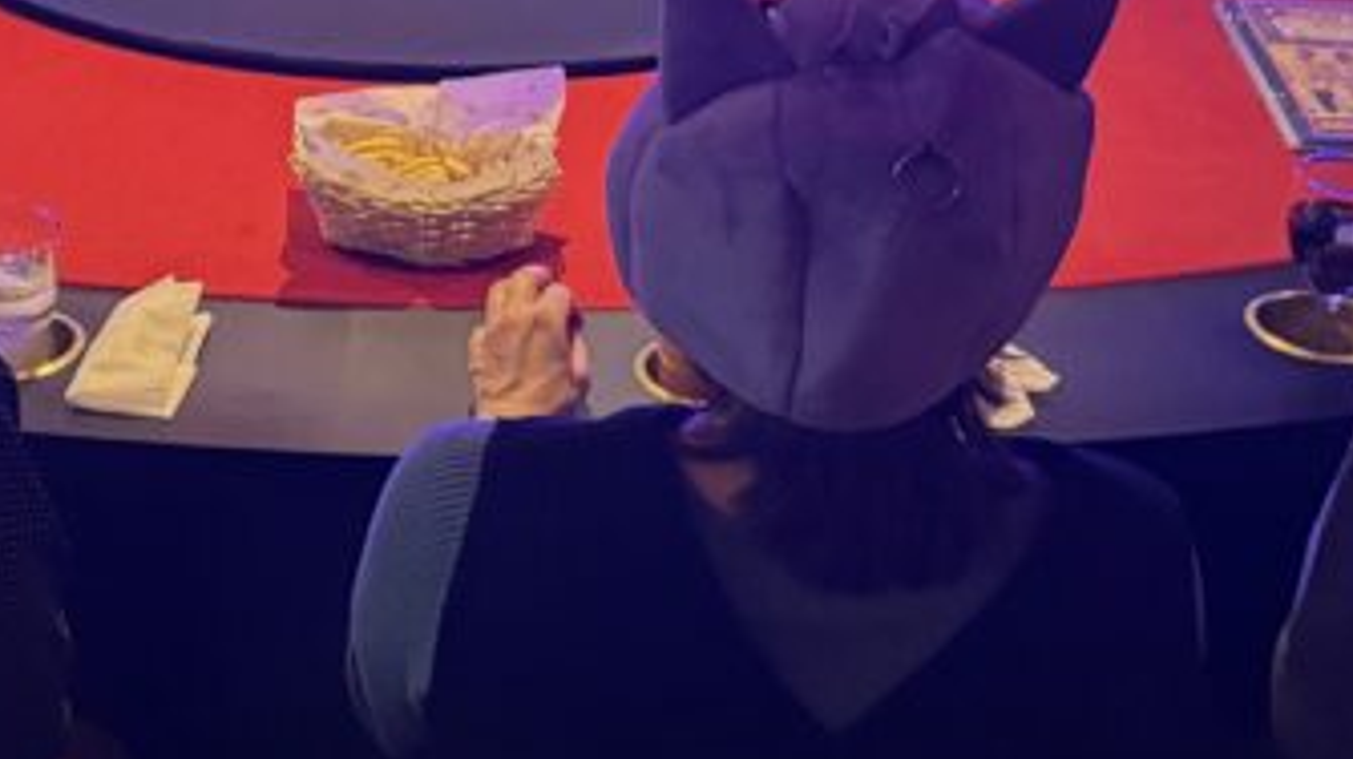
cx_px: 339
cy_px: -101
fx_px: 2868
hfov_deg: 26.2
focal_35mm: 80
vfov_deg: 14.7
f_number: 1.78
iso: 800
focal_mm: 6.76
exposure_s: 1/60
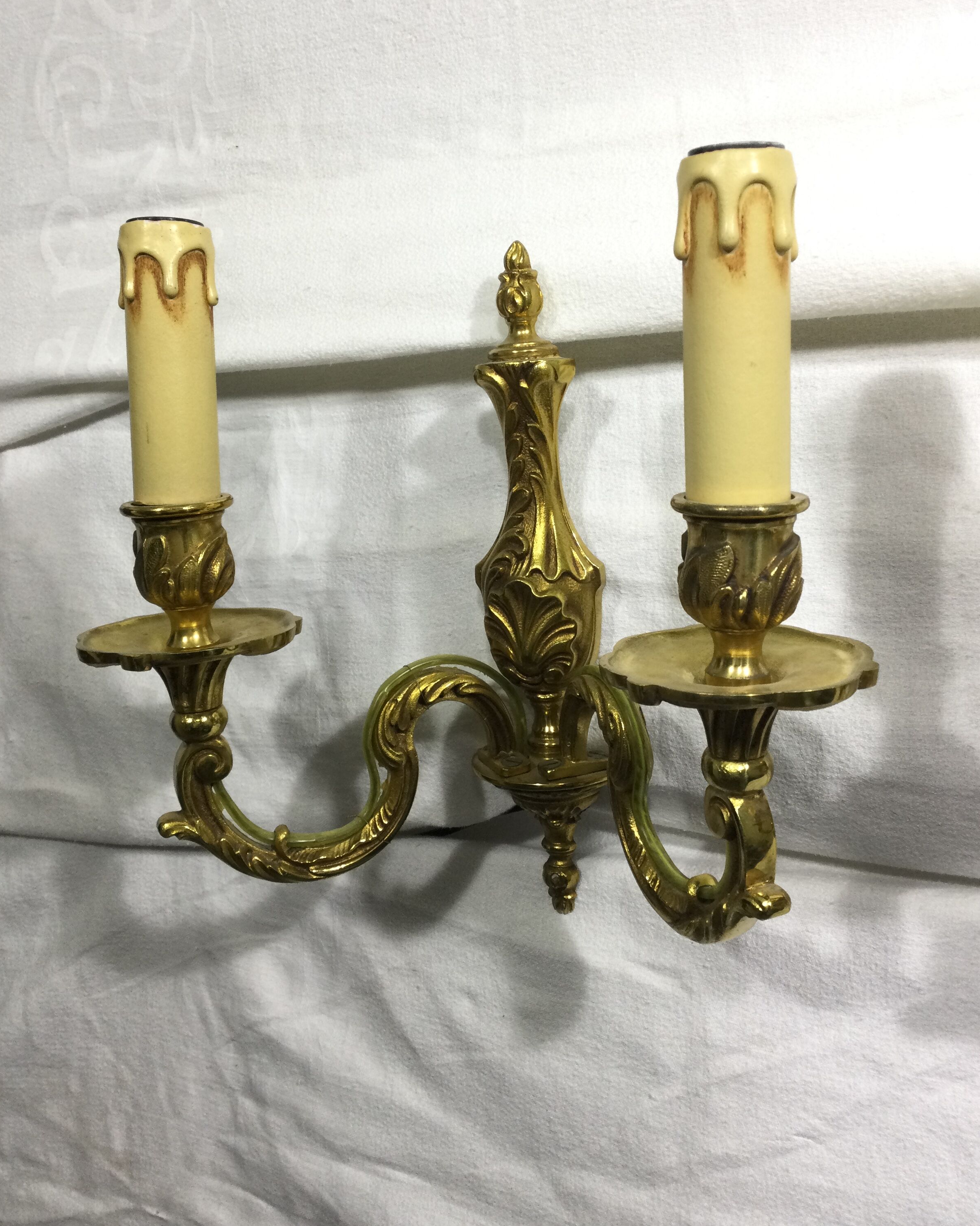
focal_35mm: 33
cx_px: 499
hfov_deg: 44.5
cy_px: 561
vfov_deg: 54.2
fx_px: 1197
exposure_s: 1/33
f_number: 2.4
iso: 32
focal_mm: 3.3
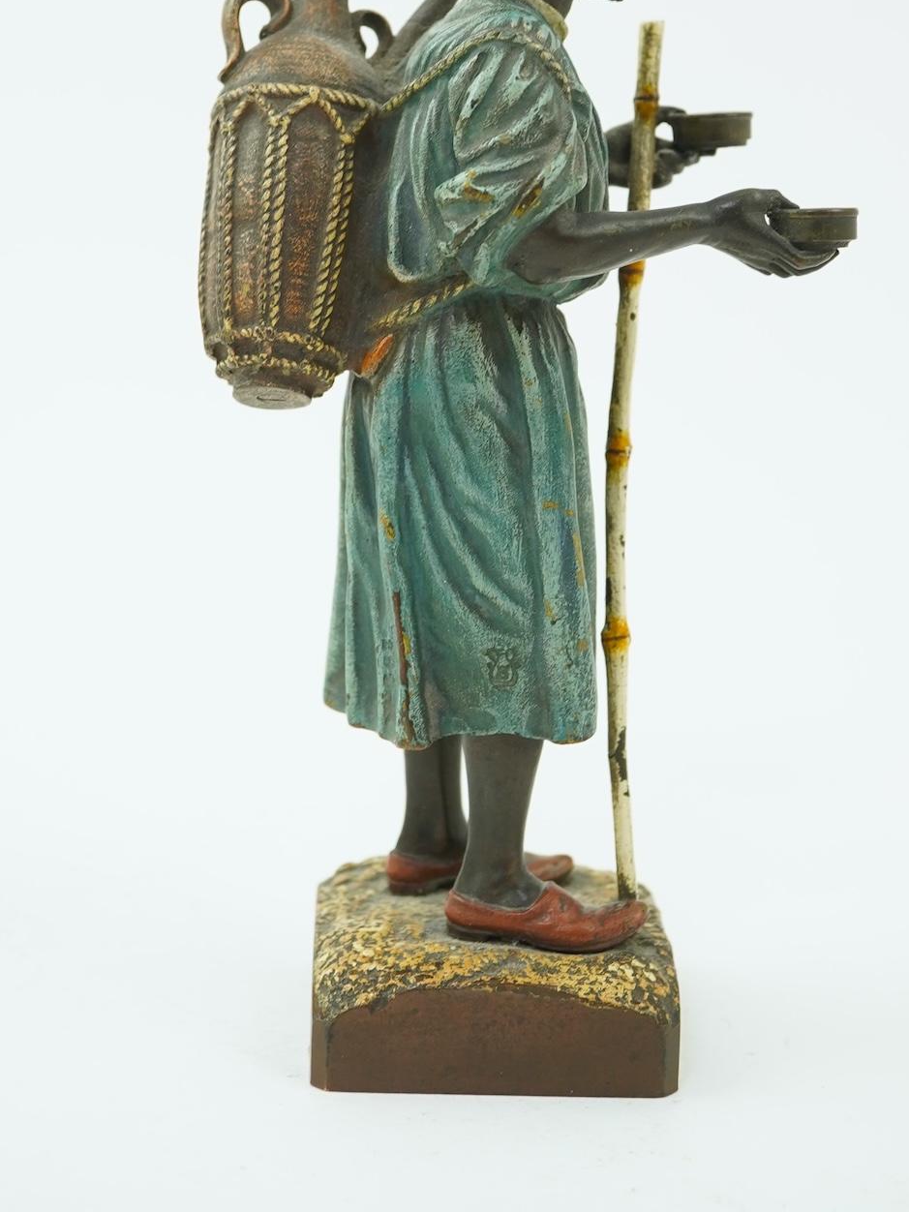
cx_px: 480
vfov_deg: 28.1
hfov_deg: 21.6
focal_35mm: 68
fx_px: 2381
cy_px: 298
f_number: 8
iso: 500
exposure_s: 1/50
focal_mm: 30
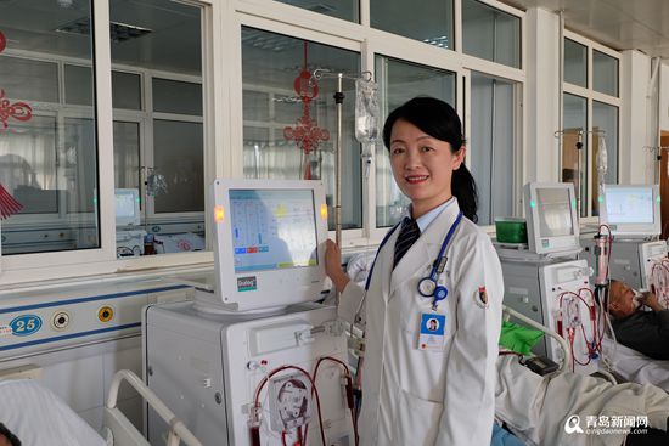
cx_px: 334
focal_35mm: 33
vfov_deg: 40.0
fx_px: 613
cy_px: 223
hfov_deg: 57.2
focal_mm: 22.2
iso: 400
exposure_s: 1/45
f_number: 4
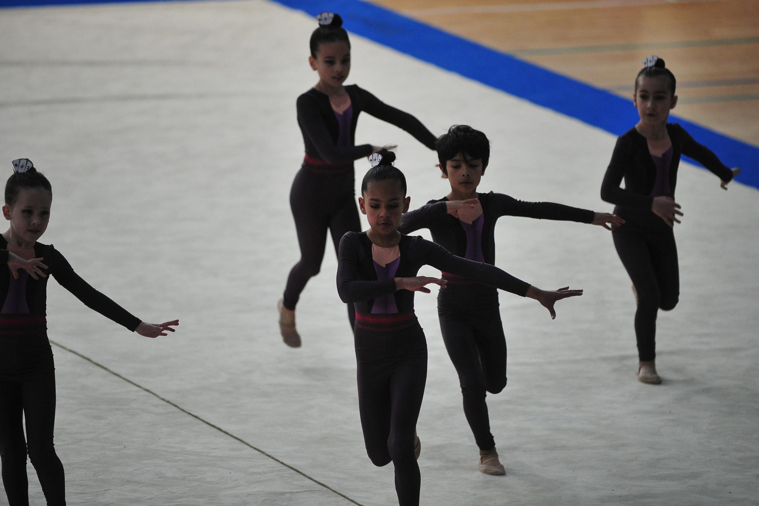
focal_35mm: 300
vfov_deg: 4.6
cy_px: 253
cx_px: 380
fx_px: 6321
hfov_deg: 6.9
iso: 3200
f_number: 2.8
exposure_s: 1/2500
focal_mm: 300
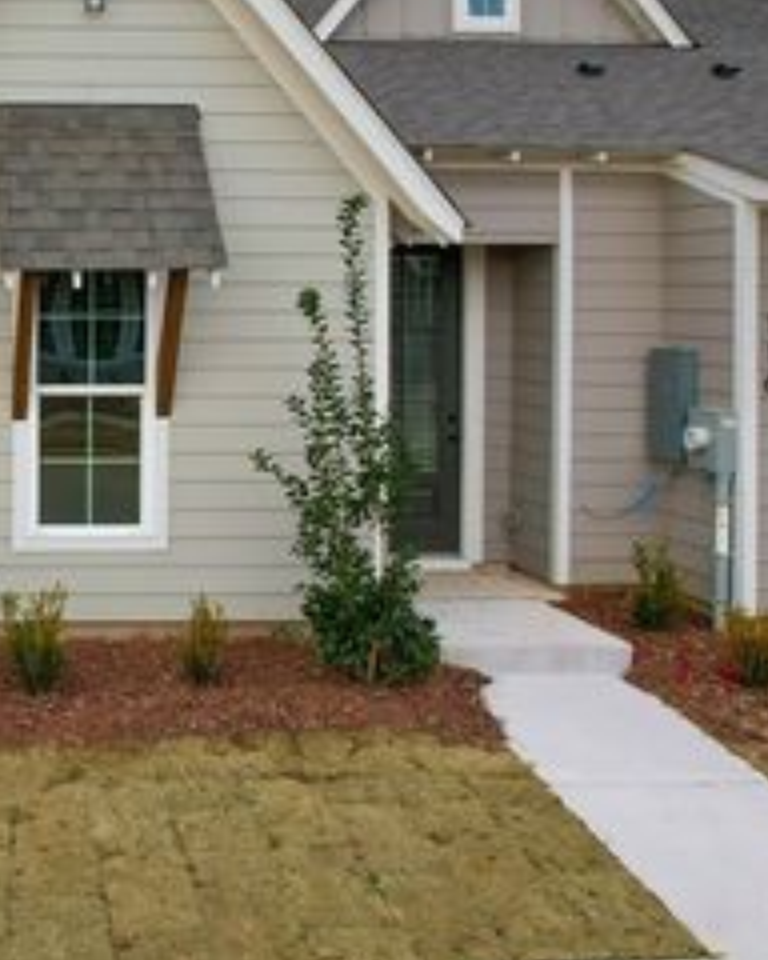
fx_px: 1222
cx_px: -104
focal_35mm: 43
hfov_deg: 30.7
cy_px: 306
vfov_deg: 42.2
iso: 120
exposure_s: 1/640
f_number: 2.8
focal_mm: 8.38
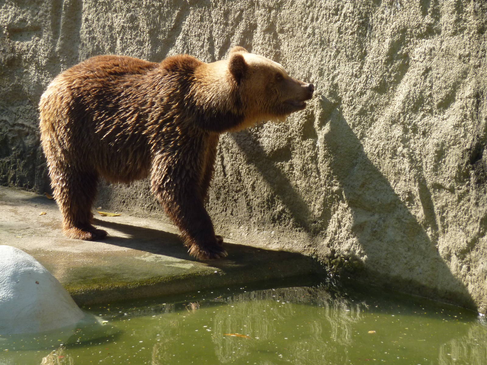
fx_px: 4221
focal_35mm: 300
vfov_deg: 5.0
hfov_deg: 6.6
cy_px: 182
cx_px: 244
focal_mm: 49.2
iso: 160
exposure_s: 1/250
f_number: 4.9
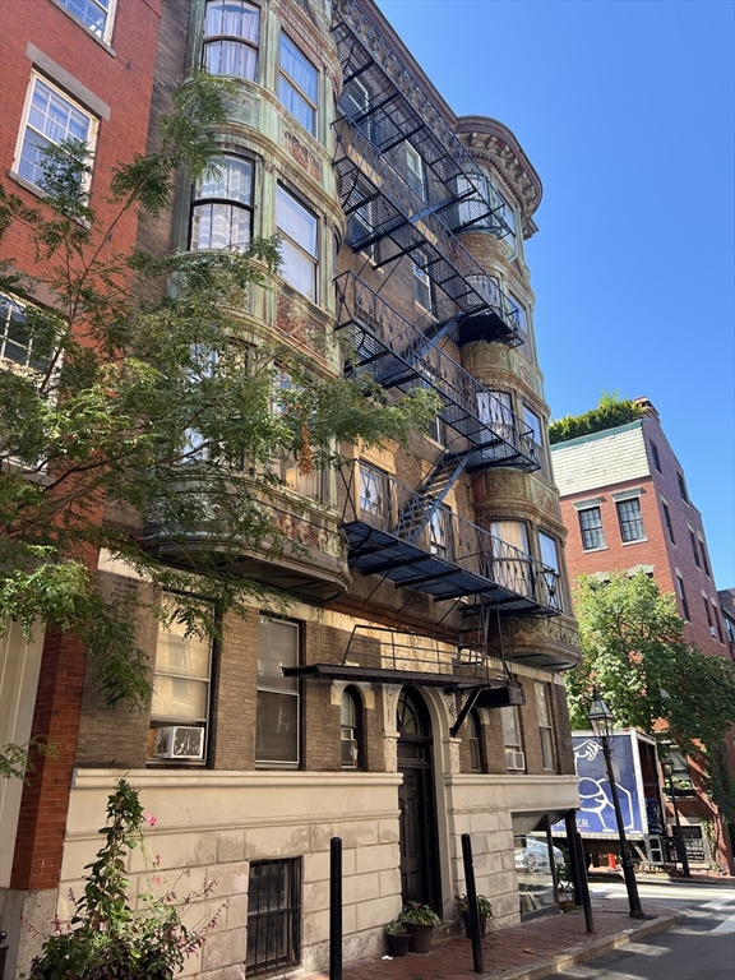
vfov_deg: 67.3
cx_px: 368
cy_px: 490
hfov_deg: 53.1
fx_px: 736
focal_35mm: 26
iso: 50
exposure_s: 1/478
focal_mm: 5.7
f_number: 1.5
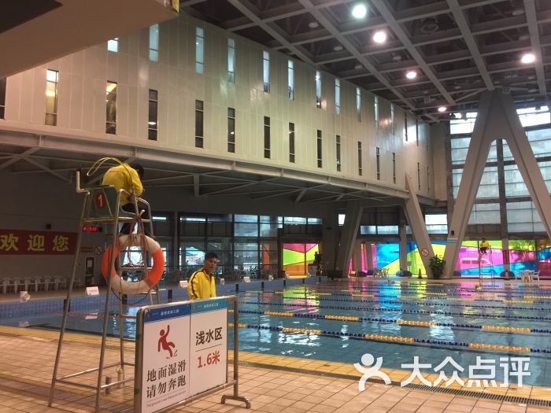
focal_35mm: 29
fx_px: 462
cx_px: 276
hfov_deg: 61.7
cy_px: 206
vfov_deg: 48.2
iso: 100
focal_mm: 4.15
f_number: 2.2
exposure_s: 1/17
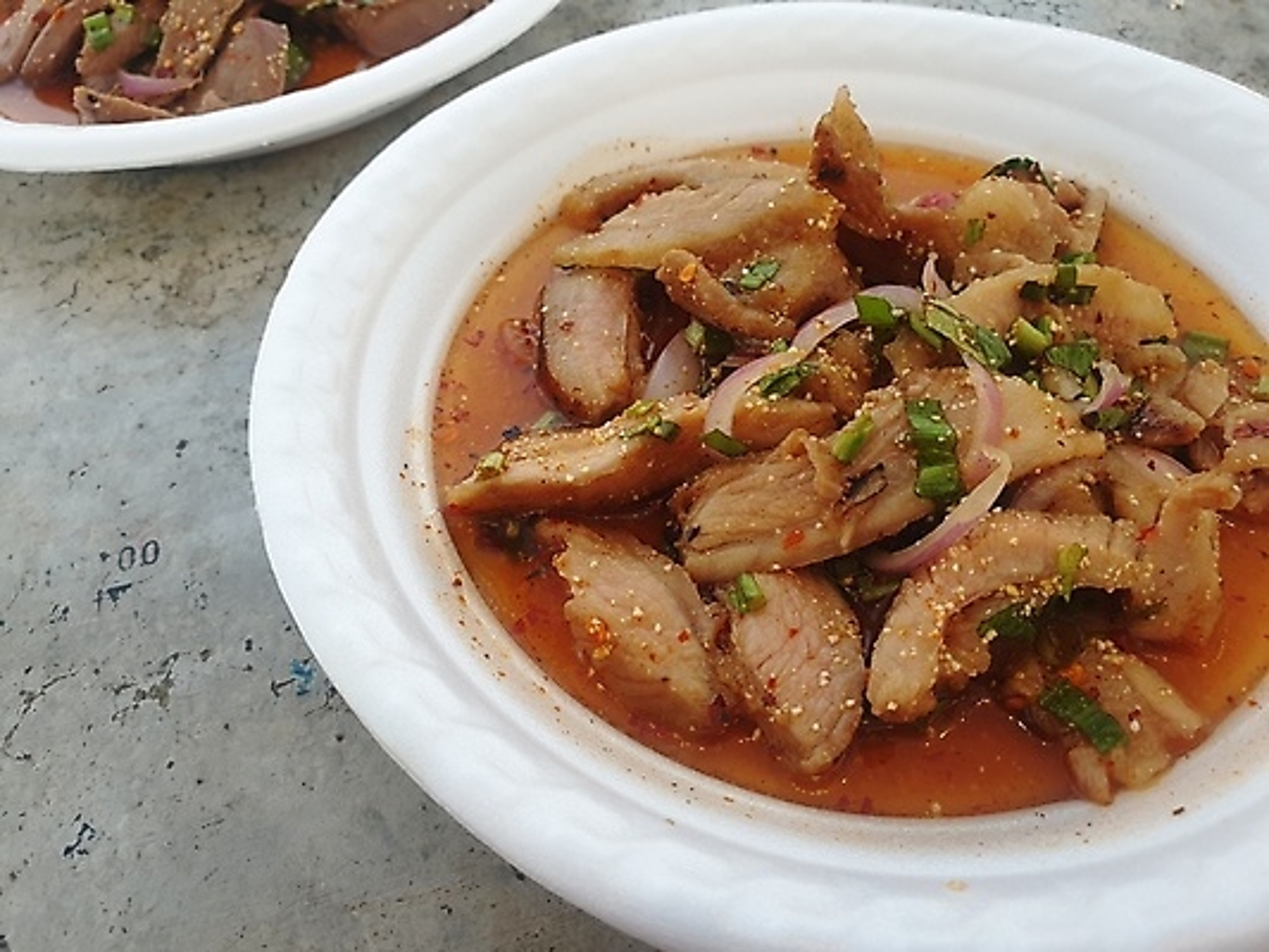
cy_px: 476
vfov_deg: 53.1
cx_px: 634
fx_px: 953
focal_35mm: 26
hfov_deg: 67.3
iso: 160
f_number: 2.4
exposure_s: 1/50
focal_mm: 4.3
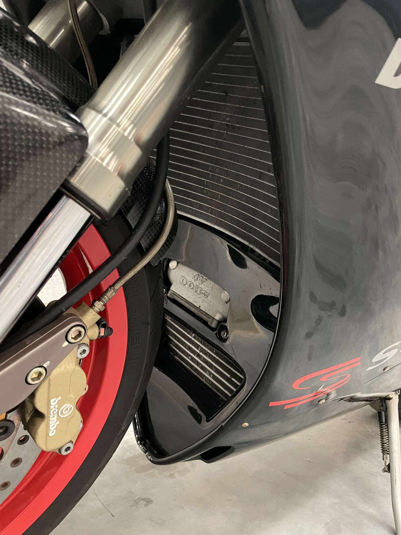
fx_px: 402
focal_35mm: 26
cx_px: 200
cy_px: 268
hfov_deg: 53.1
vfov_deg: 67.3
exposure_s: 1/30
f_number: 1.6
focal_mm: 4.2
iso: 640
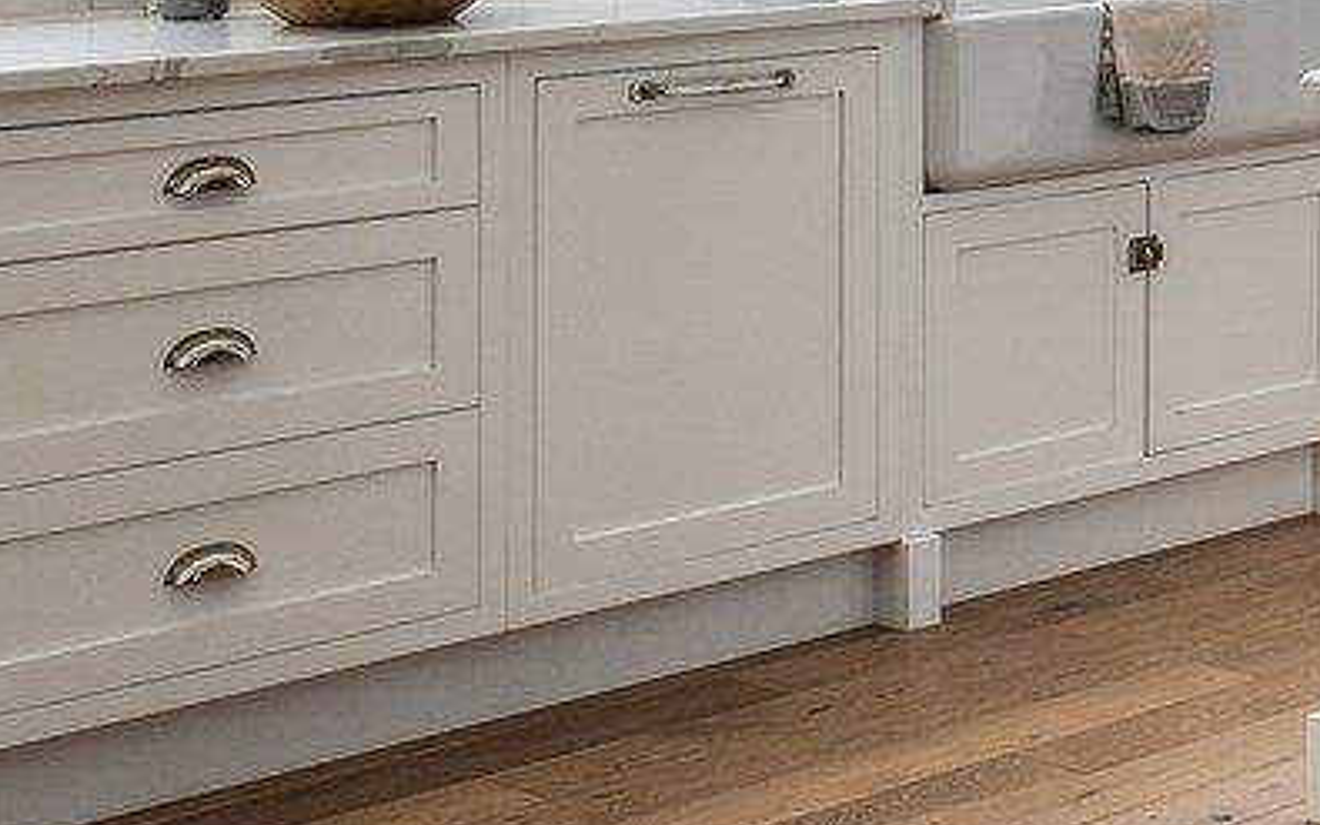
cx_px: 1995
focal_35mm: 95
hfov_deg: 19.1
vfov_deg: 13.2
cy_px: -297
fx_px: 3418
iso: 320
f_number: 14
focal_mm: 12
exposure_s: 1/80
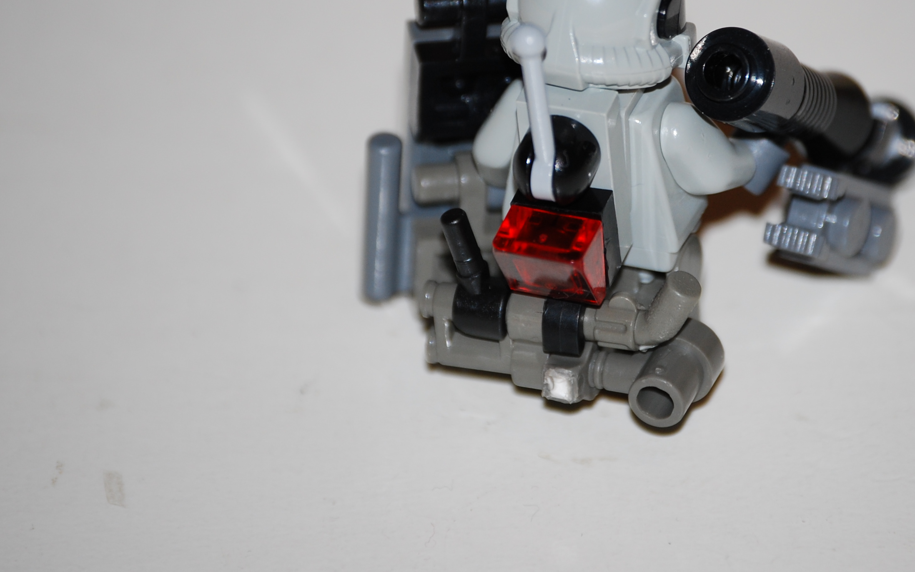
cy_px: 148
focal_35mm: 324
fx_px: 8080
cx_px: 593
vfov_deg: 4.1
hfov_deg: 6.5
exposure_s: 1/60
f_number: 5
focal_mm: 120
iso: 200
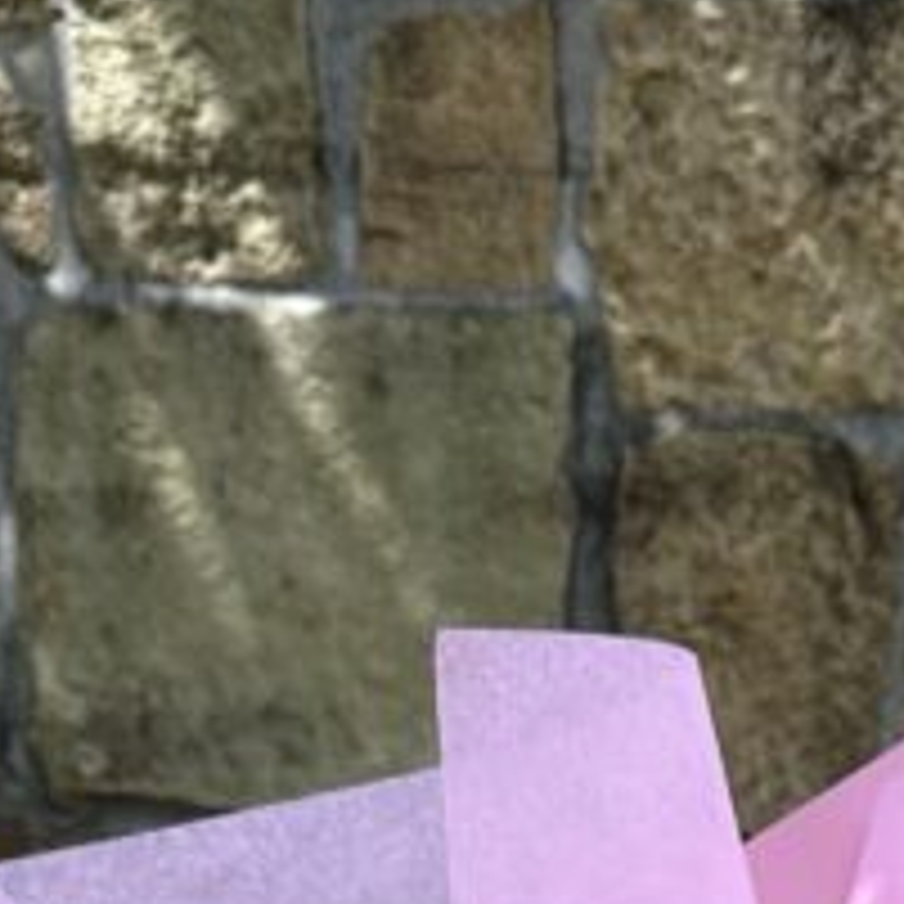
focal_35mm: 108
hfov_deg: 15.9
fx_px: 3191
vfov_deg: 13.7
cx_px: 877
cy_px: 1830
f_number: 1.78
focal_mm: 6.86
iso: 80
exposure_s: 1/1845
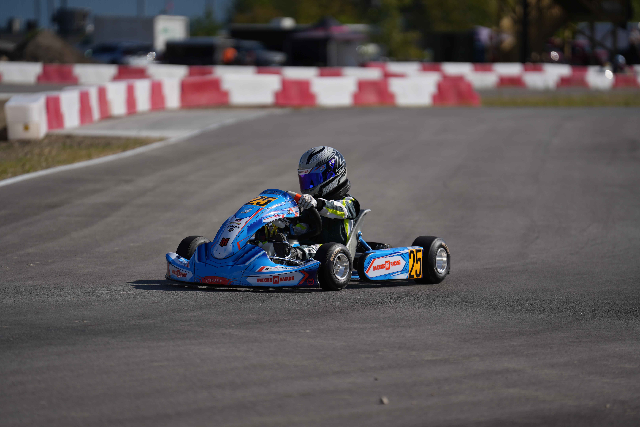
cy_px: 214
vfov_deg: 6.9
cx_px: 320
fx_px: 3555
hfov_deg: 10.3
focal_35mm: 200
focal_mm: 200
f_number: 2.8
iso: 100
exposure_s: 1/4000
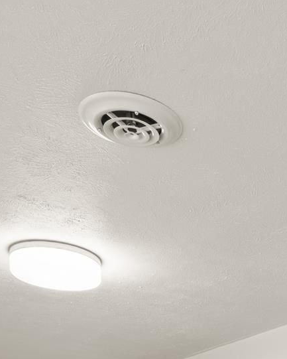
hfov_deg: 21.4
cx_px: 369
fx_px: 690
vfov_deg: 23.6
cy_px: 531
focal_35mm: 65
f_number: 9
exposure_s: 4
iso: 200
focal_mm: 10
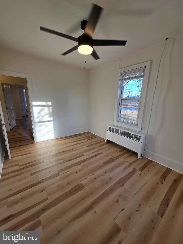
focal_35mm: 13
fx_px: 92
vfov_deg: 106.2
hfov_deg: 89.9
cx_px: 92
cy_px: 122
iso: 40
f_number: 1.9
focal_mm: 2.2
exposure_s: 1/120
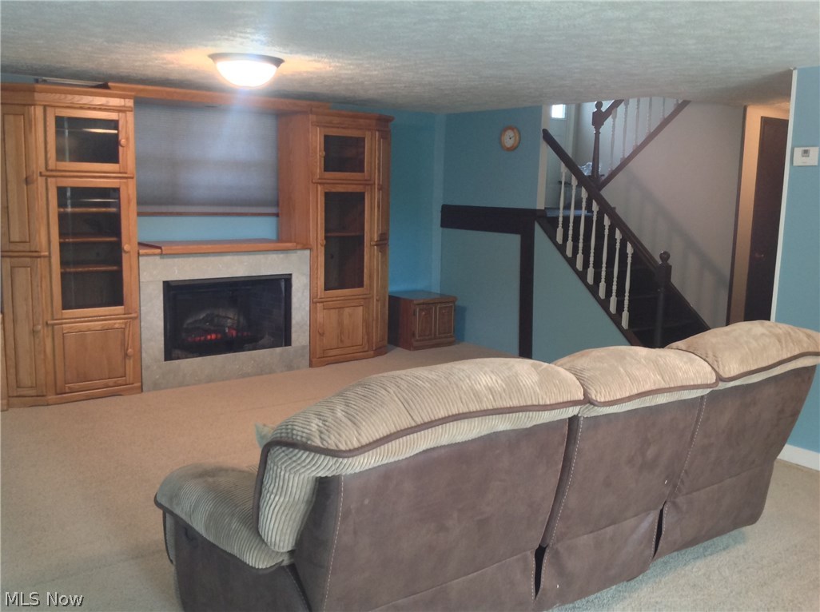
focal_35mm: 35
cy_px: 306
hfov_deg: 52.7
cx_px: 410
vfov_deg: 40.6
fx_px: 828
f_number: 2.4
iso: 160
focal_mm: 4.28
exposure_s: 1/15
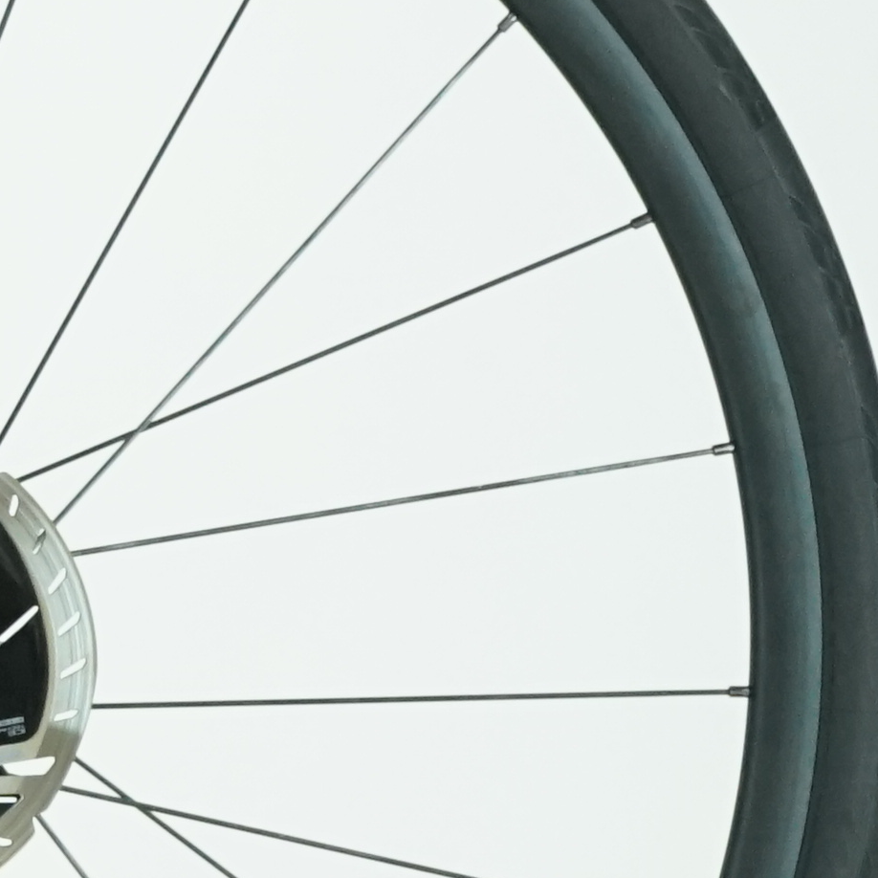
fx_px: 11163
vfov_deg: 4.5
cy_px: -35
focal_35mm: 389
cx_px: -1836
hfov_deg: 4.3
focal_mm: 70
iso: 1600
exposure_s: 1/200
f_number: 6.3
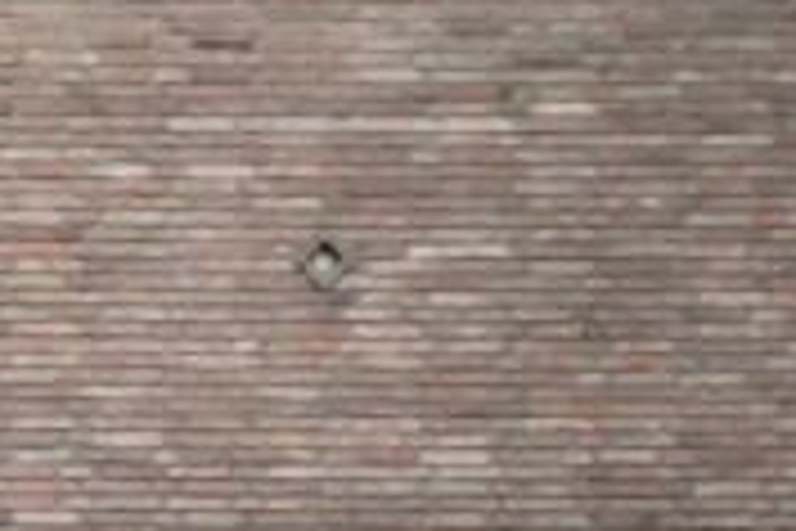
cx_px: -504
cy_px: 1159
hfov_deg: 5.7
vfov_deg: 3.8
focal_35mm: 356
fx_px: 7871
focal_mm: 42
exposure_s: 1/100
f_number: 4.5
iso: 1600
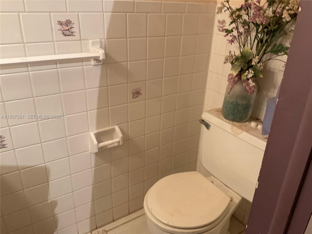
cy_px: 117
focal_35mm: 29
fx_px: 261
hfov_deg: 61.7
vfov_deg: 48.2
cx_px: 156
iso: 160
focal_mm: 3
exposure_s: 1/50
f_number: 1.8
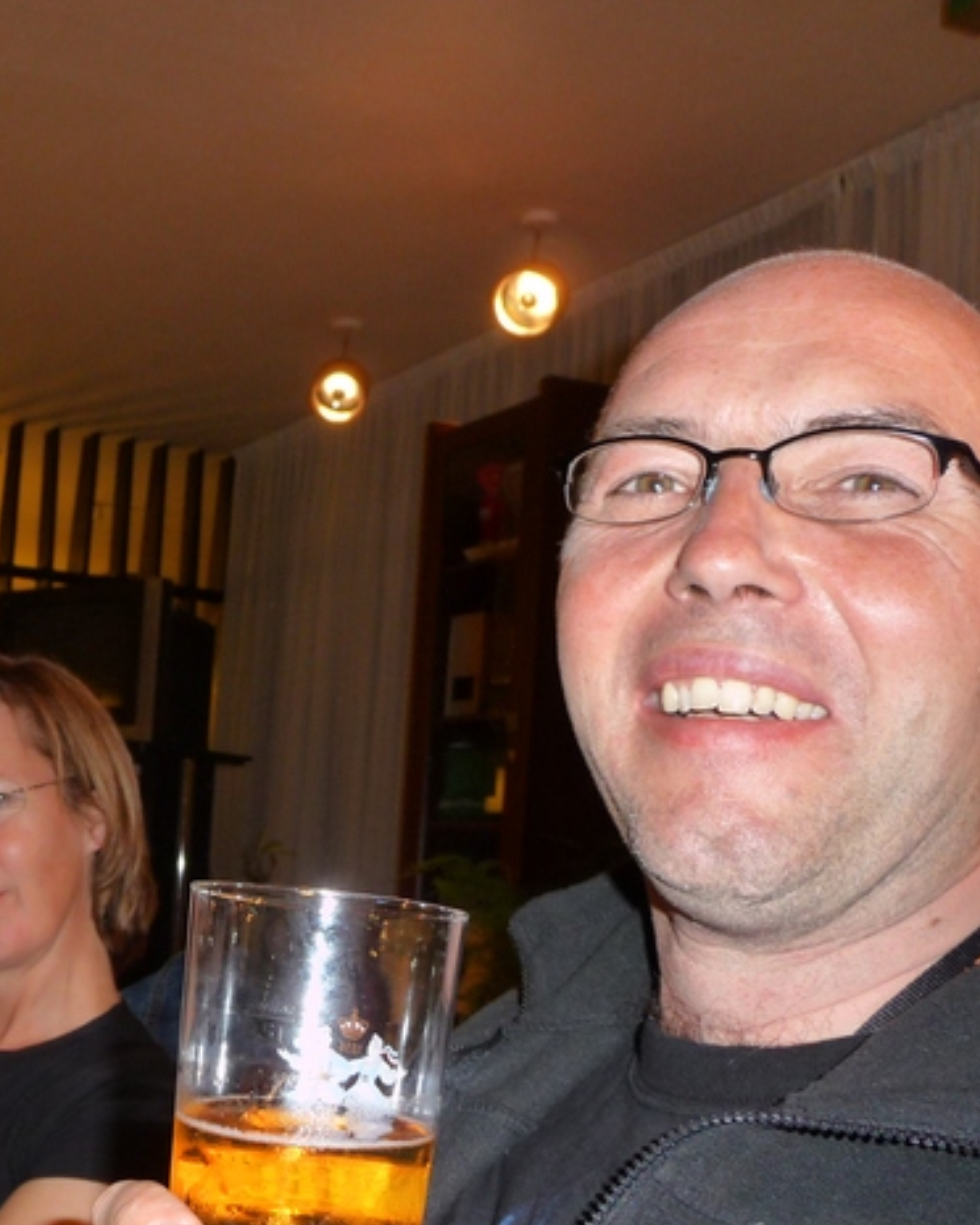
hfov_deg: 30.9
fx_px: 1704
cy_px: 746
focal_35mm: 47
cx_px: 137
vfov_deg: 39.3
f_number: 3.3
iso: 160
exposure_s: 1/30
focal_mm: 4.7
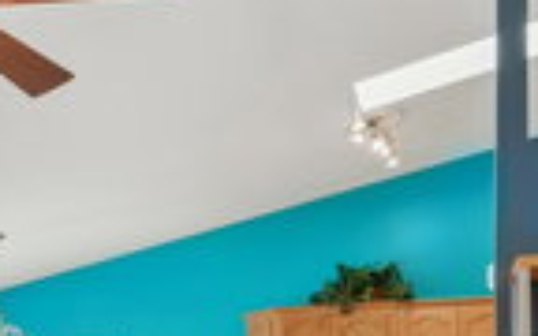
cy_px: 441
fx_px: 748
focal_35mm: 51
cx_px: 75
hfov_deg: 37.5
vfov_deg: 22.6
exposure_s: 1/5
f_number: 11
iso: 400
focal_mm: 10
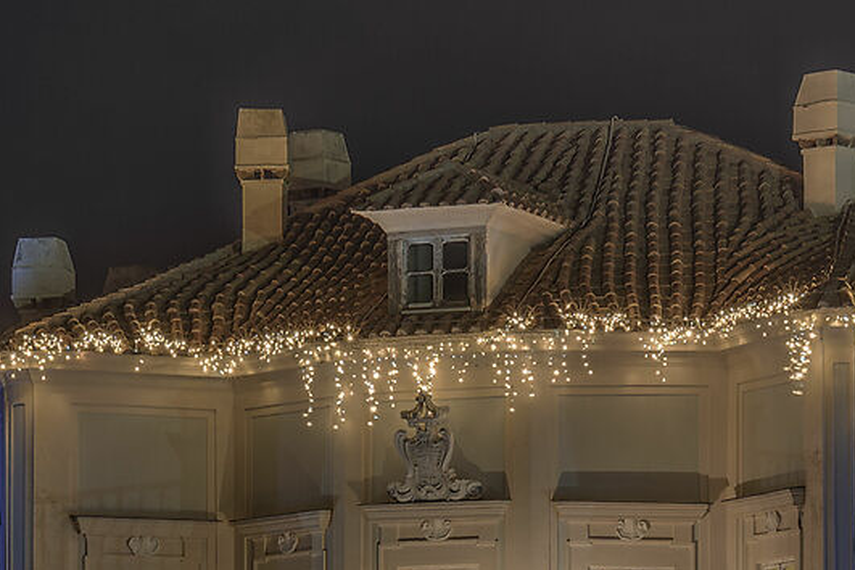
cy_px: 912
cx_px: 489
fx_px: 5367
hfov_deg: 9.1
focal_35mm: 226
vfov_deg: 6.0
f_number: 10
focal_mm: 50
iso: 100
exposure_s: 30
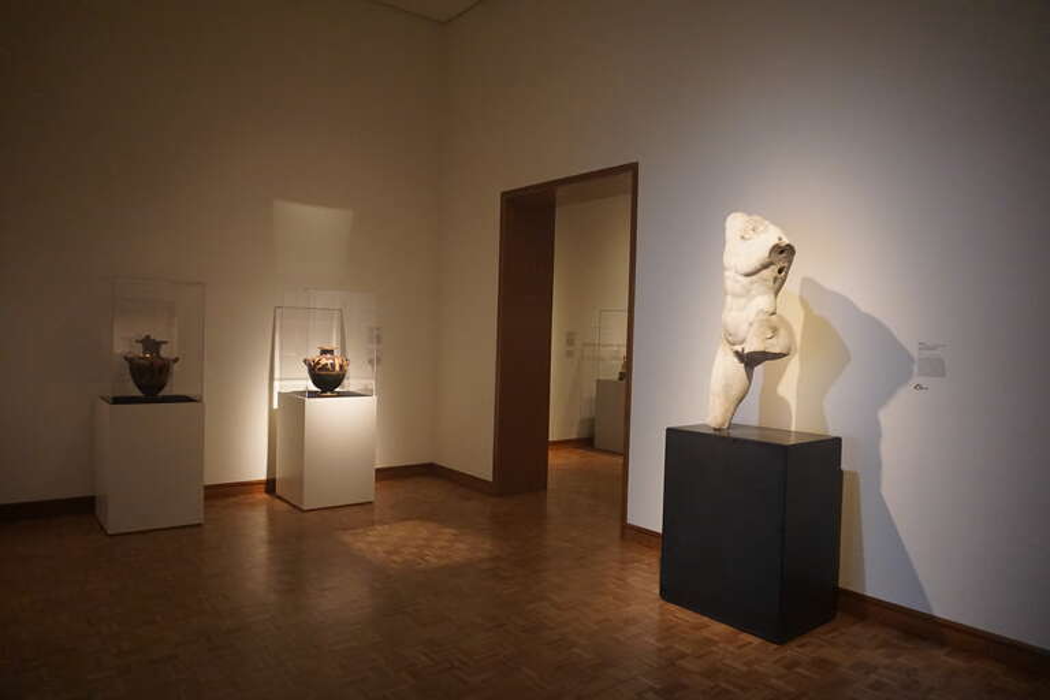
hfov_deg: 73.7
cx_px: 525
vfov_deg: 53.1
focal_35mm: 24
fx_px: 700
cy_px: 350
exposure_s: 1/160
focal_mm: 16
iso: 3200
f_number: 3.5
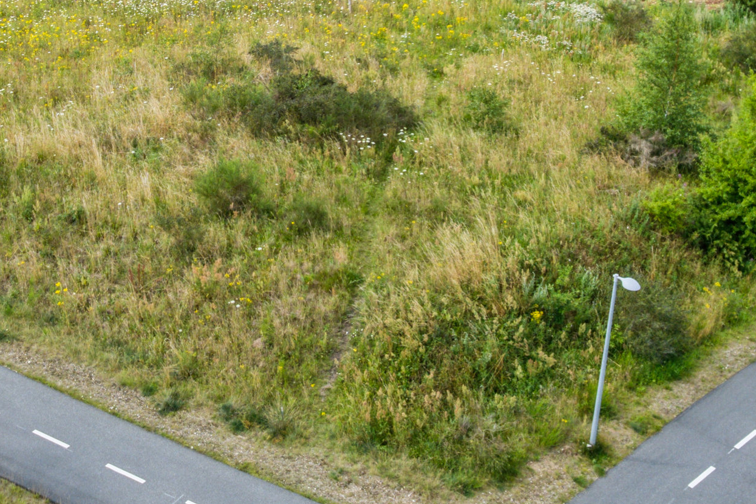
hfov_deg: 36.9
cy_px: 73
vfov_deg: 24.9
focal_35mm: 53
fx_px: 1113
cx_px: 214
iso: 110
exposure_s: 1/1500
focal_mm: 8.38
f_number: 2.8
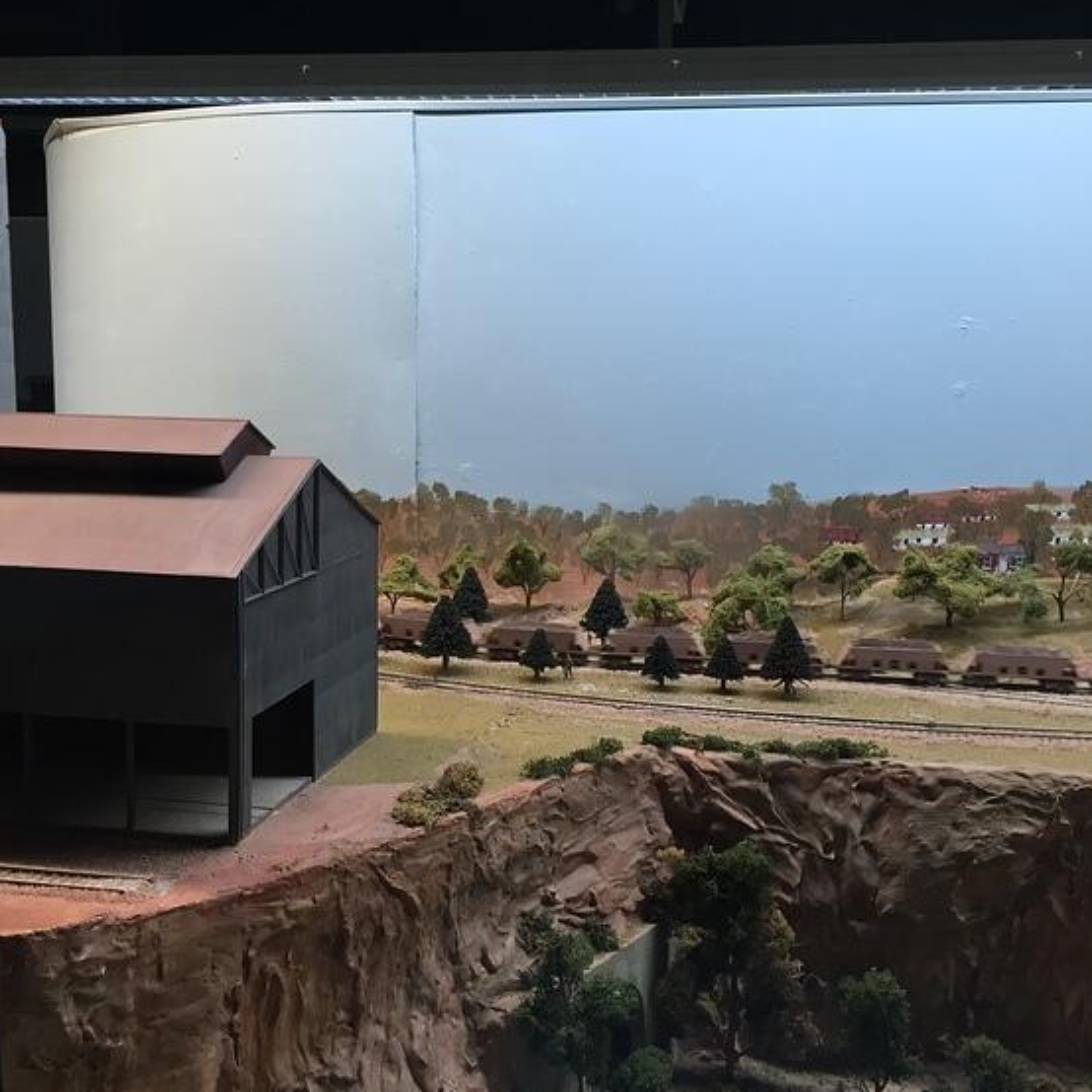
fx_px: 1321
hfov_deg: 44.9
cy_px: 514
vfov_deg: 44.9
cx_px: 548
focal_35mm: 37
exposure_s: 1/33
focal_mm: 4.15
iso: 80
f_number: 2.2
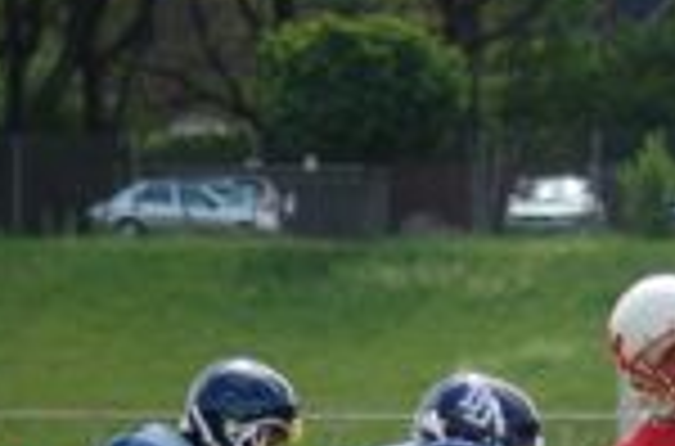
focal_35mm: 389
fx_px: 7271
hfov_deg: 5.3
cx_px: 844
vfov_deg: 3.5
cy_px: 608
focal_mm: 86
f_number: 4
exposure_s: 1/1000
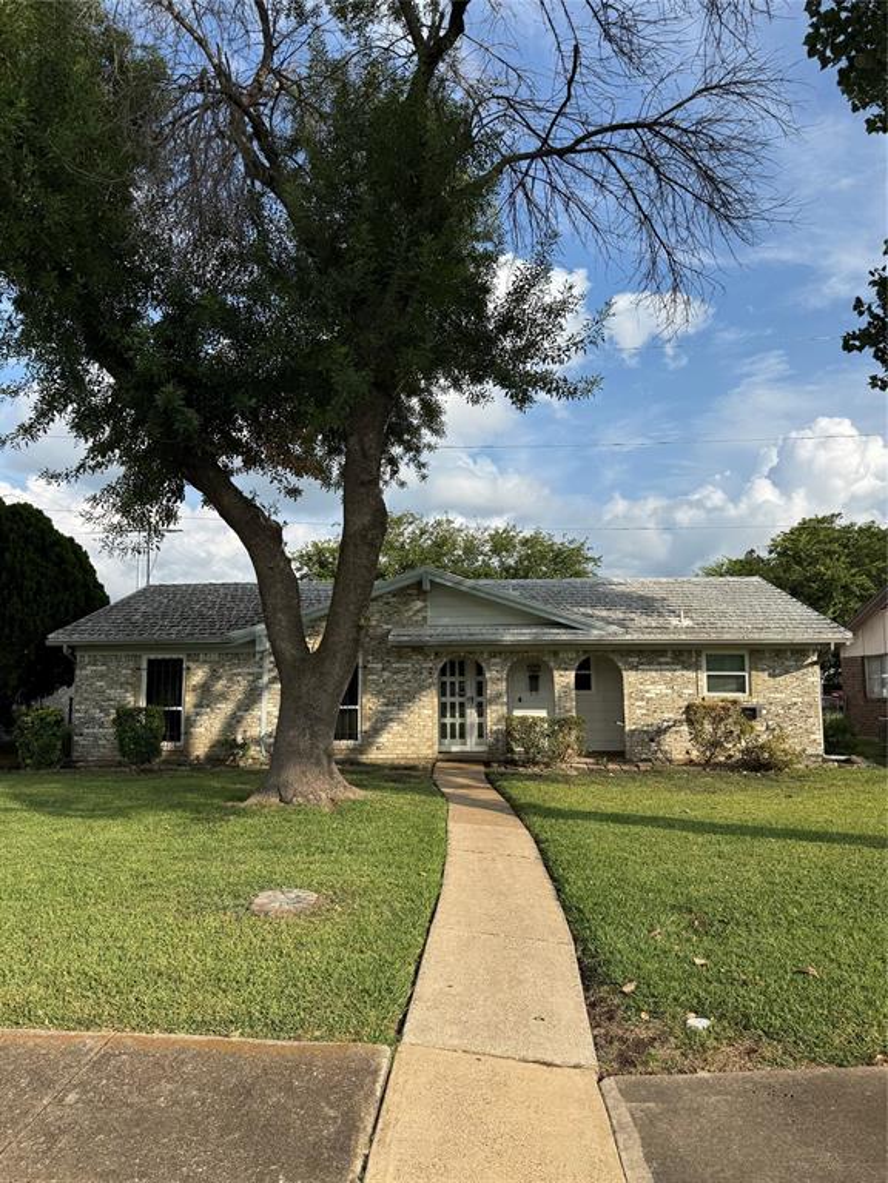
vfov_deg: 71.6
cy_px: 592
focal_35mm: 24
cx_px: 444
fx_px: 821
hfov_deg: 56.8
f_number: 1.78
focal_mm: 6.76
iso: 80
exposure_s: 1/4608
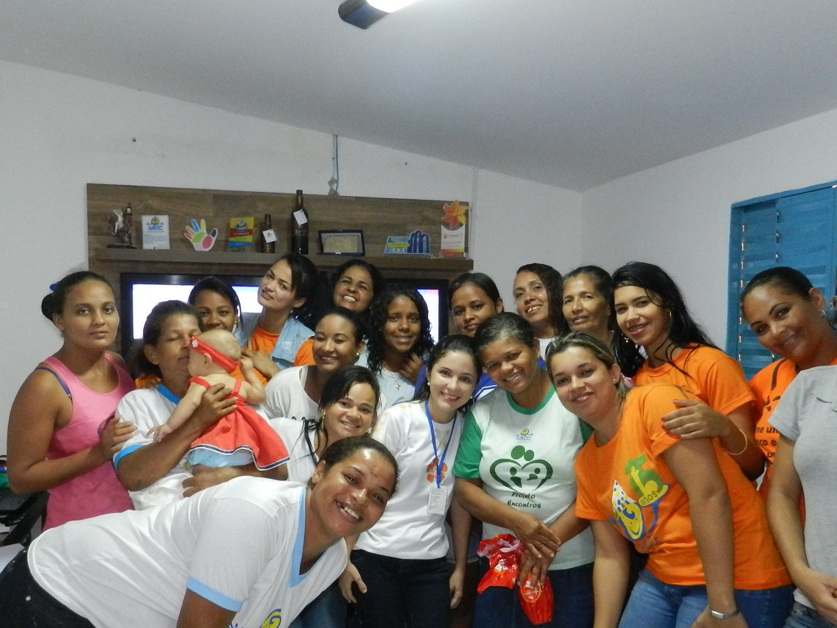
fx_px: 798
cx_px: 389
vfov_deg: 42.7
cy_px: 382
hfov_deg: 55.3
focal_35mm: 33
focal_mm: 4
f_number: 3.4
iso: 800
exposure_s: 1/30
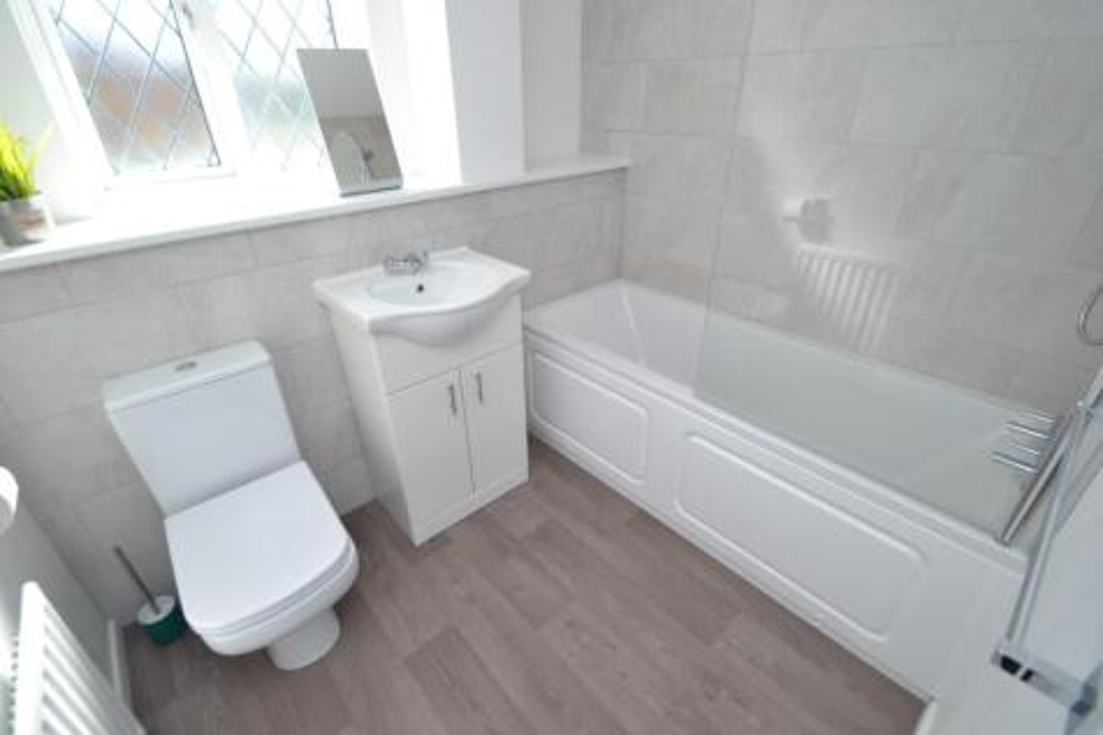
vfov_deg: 77.3
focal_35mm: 15
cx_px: 552
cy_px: 368
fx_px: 459
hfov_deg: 100.4
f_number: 5.6
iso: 250
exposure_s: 1/125
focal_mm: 10
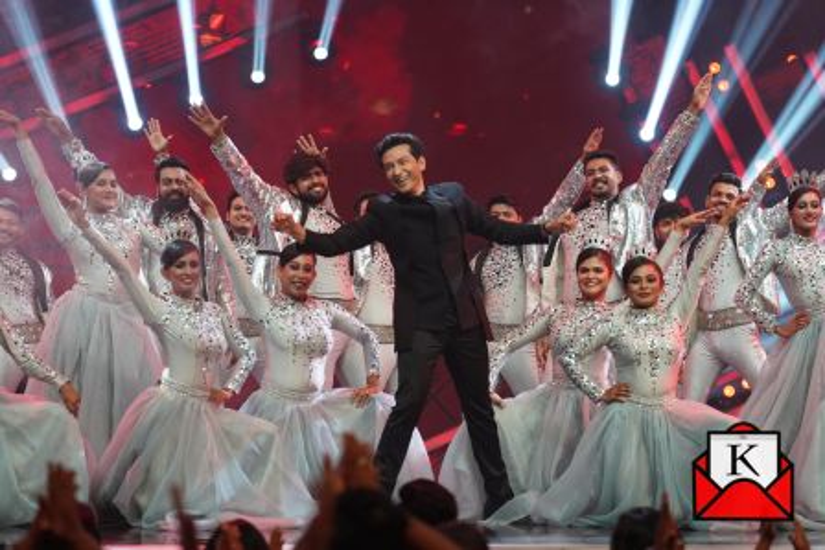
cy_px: 275
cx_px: 412
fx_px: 2040
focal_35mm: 89
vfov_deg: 15.4
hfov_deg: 22.9
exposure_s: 1/500
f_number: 3.2
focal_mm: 89
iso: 4000
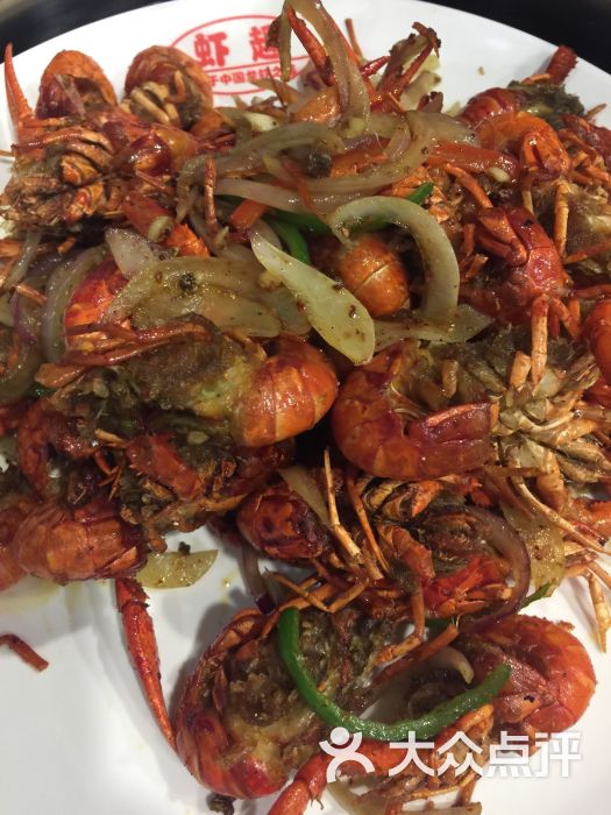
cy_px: 408
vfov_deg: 61.7
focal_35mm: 29
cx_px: 306
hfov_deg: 48.2
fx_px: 682
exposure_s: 1/4
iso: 64
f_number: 2.2
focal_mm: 4.15
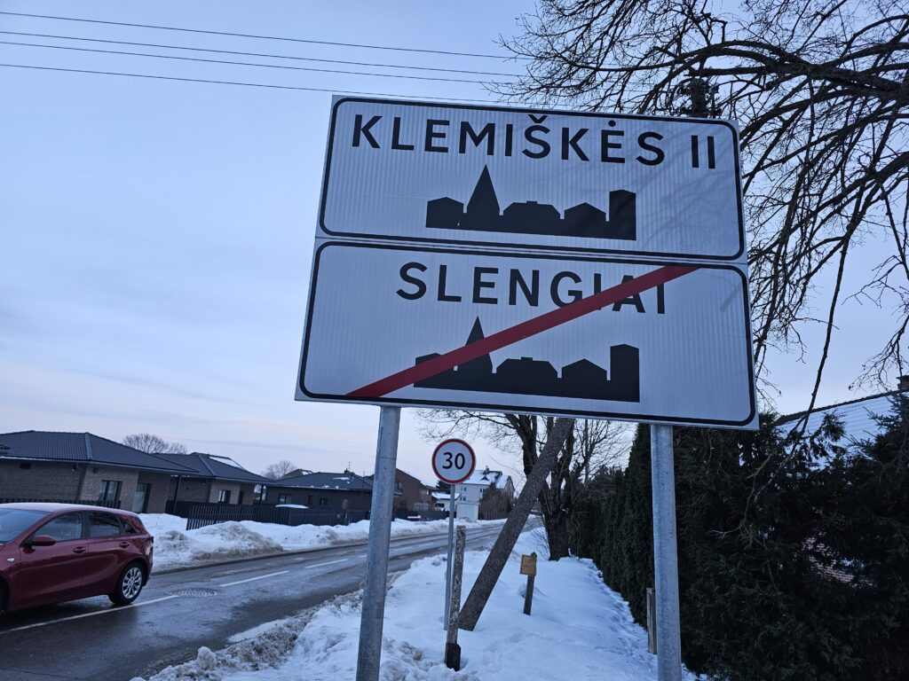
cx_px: 454
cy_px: 340
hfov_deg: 73.9
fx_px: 604
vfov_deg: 58.9
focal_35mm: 23
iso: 64
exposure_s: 1/100
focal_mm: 6.3
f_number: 1.7
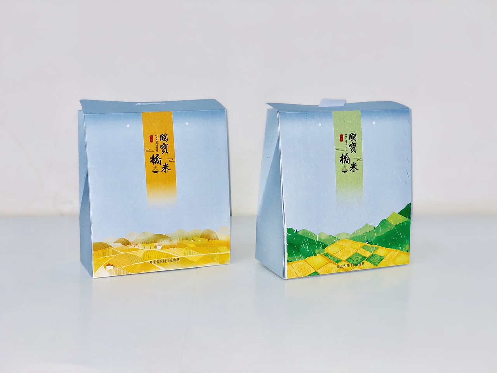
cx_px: 248
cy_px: 186
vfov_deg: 28.0
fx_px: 747
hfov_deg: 36.8
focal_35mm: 52
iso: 20
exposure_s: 1/33
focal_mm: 6
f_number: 2.4
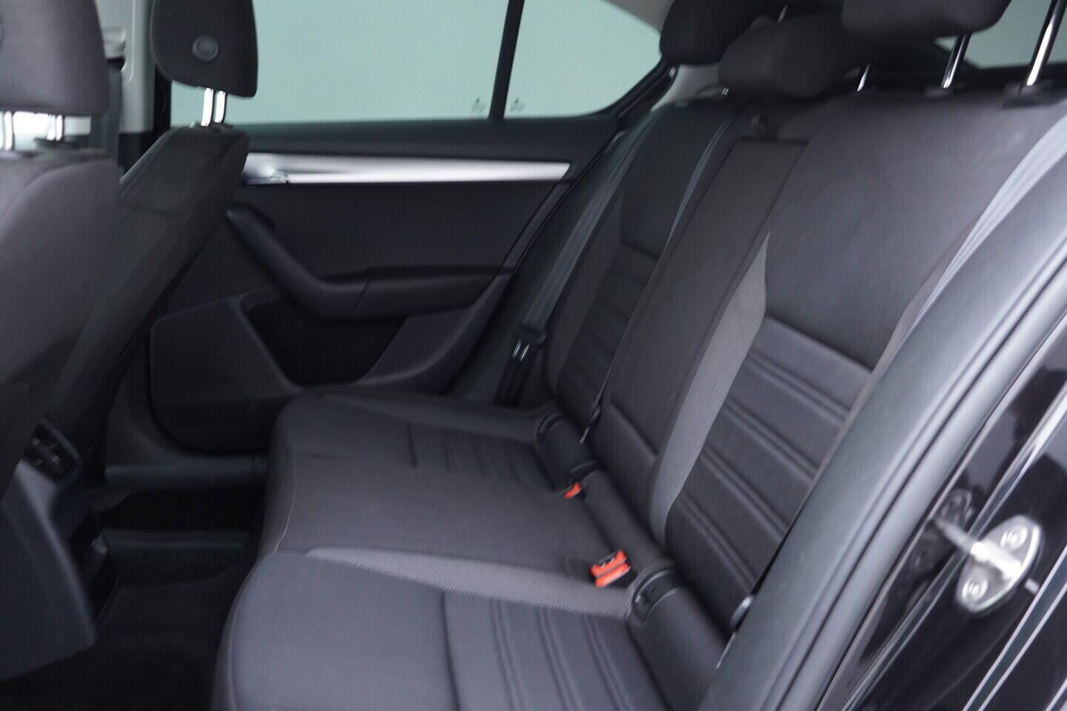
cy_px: 356
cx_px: 534
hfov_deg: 53.1
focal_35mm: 36
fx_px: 1067
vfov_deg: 36.9
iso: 640
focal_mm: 24
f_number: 2.8
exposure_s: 1/40
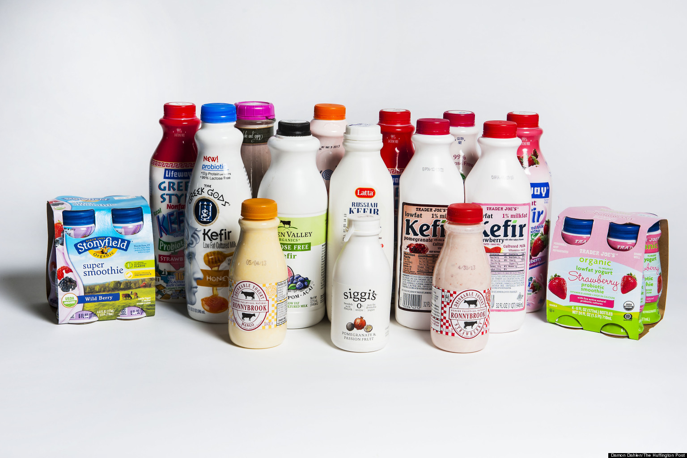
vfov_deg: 22.6
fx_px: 1145
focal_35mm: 60
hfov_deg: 33.4
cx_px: 344
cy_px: 229
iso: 200
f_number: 11
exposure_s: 1/160
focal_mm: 60
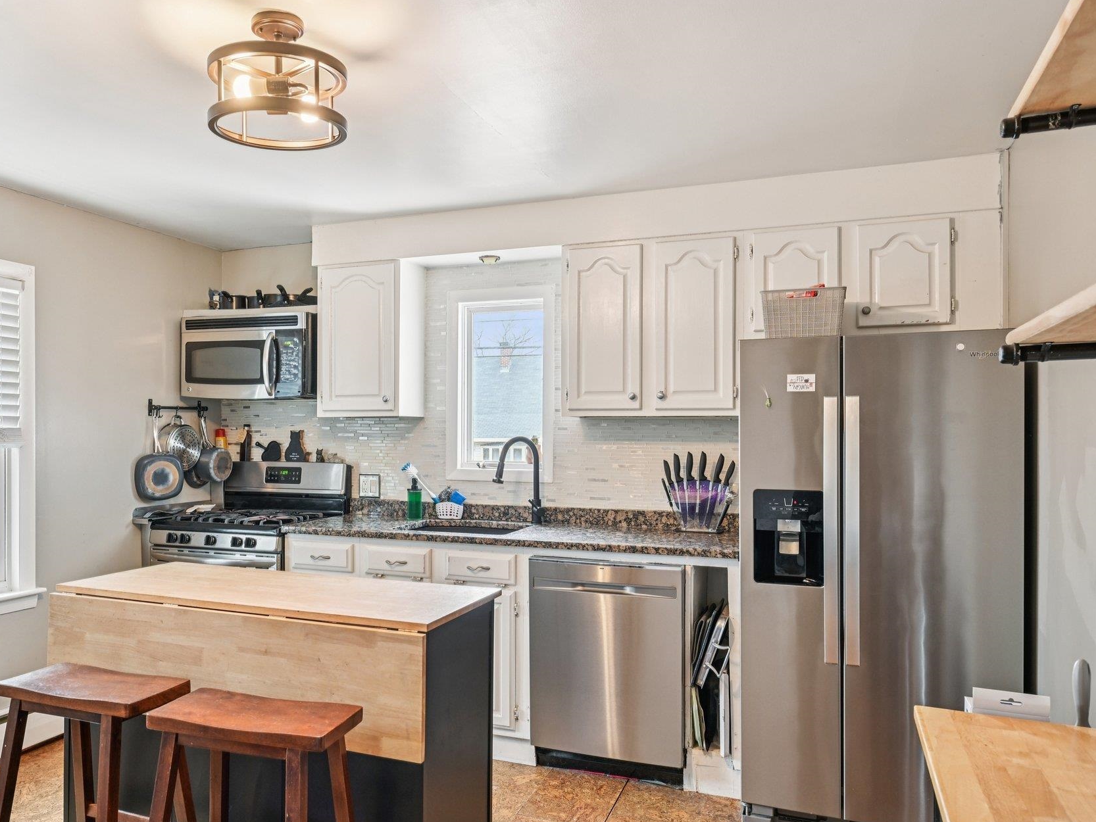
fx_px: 823
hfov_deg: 66.9
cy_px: 432
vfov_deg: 53.1
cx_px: 466
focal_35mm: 26
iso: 400
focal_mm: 22
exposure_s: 1/5
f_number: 8
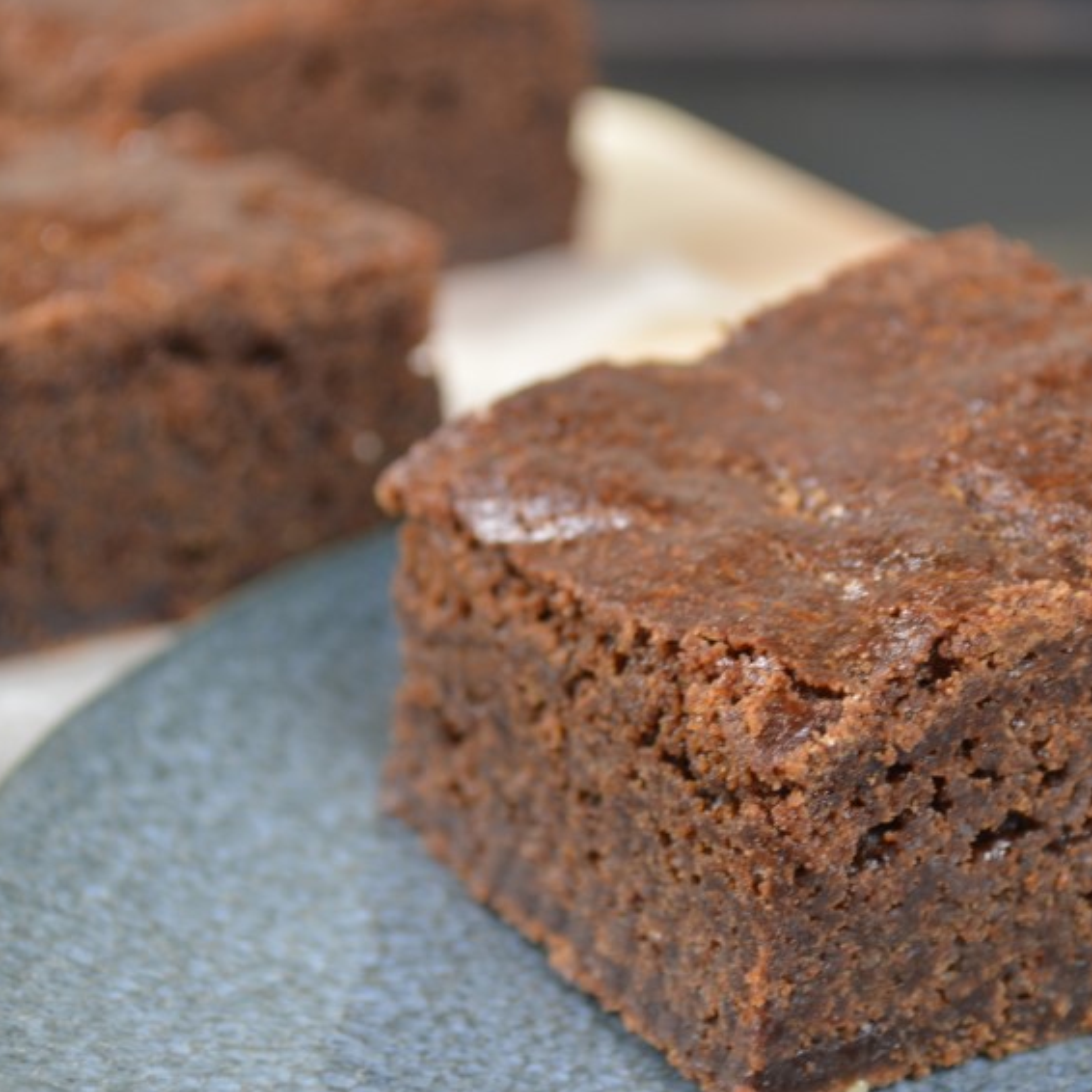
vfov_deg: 14.9
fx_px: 4171
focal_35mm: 117
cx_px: 614
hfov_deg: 14.9
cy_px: 633
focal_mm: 45
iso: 100
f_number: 5.6
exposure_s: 1/4
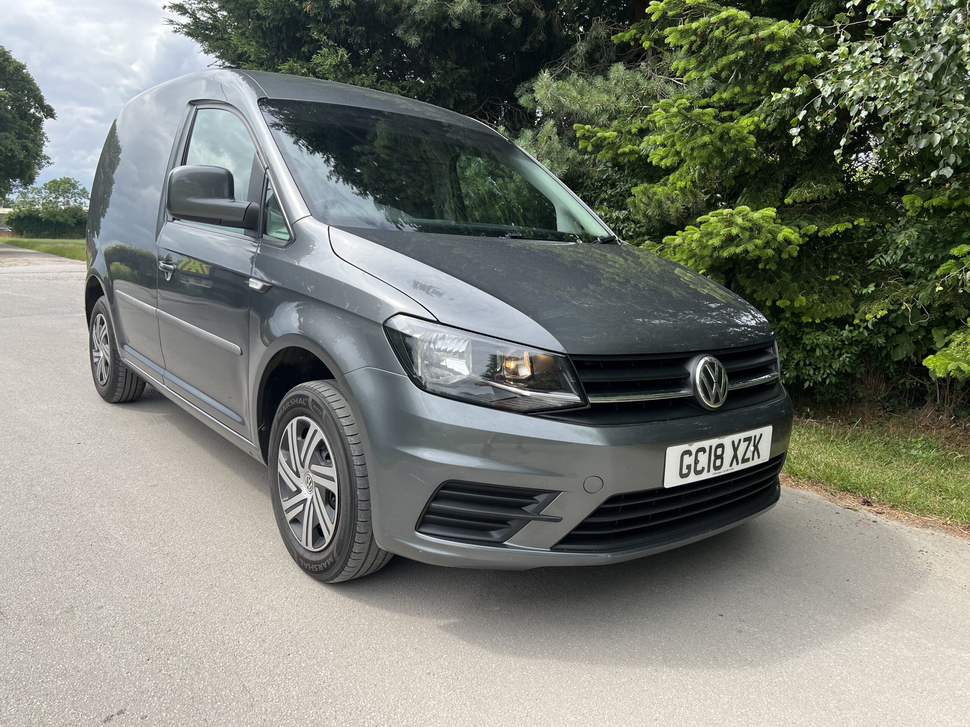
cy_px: 364
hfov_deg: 67.3
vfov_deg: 53.1
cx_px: 485
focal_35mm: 26
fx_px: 729
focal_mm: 5.7
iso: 50
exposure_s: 1/1468
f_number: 1.5
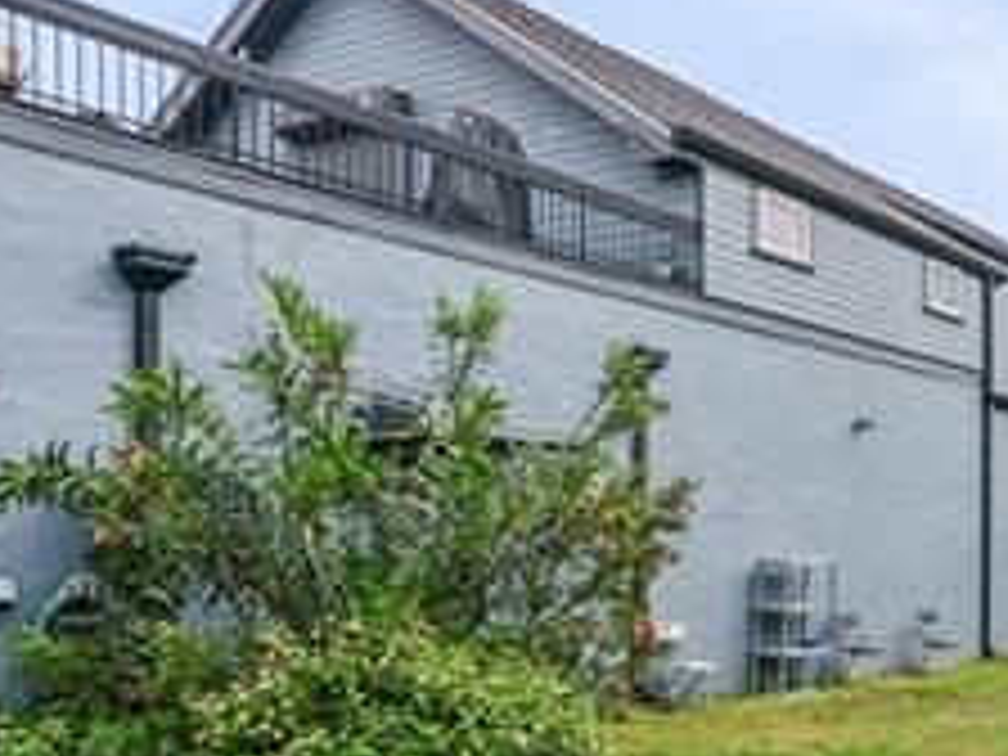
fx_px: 1281
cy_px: 572
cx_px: 958
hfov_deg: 39.0
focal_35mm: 44
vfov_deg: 32.2
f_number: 11
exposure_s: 1/640
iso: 800
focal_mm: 16
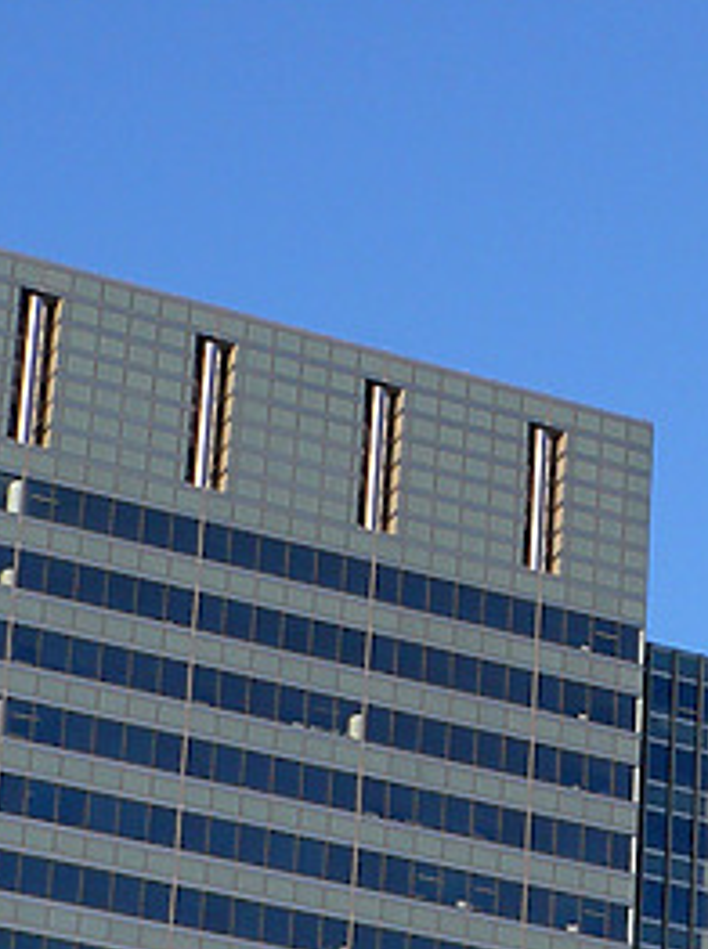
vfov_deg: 12.1
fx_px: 4409
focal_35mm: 161
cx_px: 1049
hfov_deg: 9.0
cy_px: 1050
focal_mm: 7.8
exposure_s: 1/400
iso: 80
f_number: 4
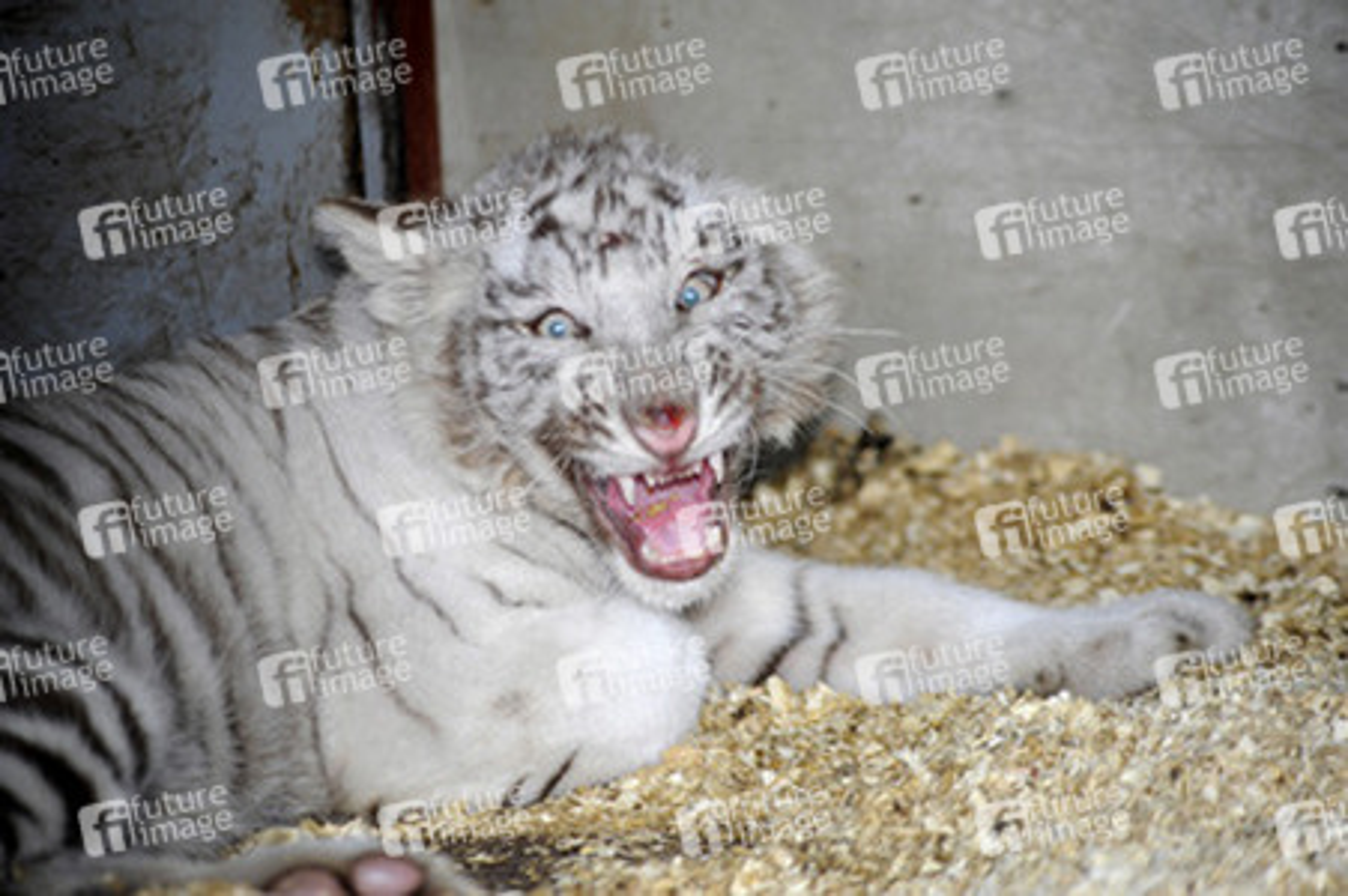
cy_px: 448
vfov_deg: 9.4
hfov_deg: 14.2
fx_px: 5425
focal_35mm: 145
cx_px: 674
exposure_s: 1/60
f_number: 5
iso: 250
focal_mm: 145
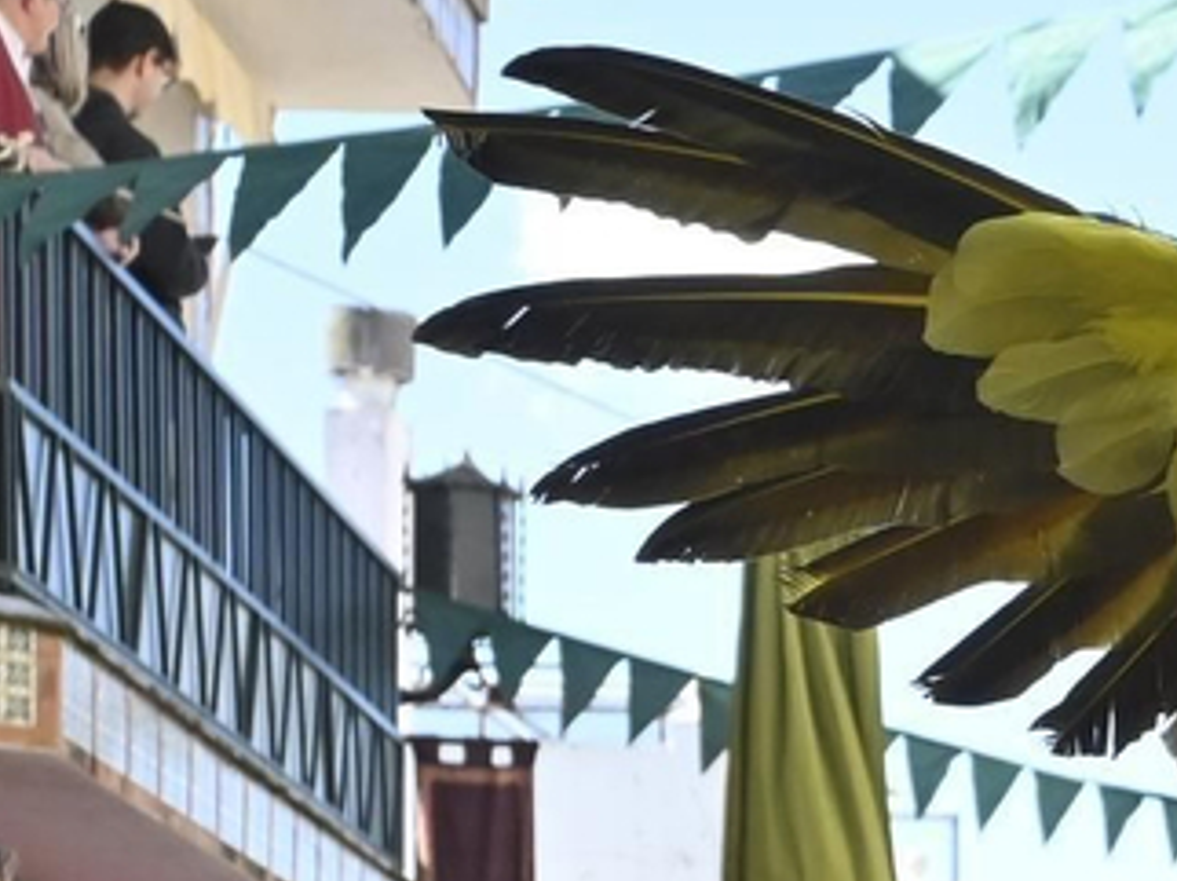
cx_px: 2694
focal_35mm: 154
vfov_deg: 9.3
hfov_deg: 11.1
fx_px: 5239
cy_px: 1426
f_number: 6.3
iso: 640
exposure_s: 1/640
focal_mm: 21.5
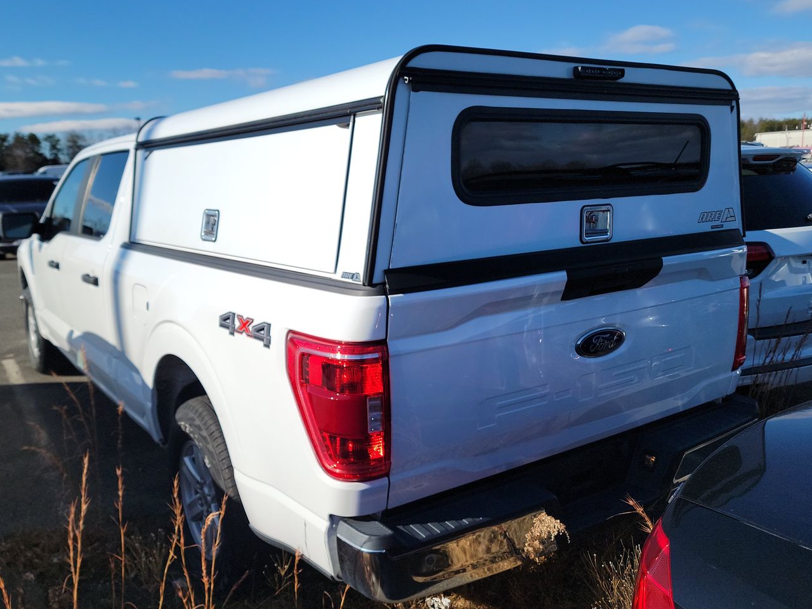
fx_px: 704
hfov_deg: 59.9
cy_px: 313
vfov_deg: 46.8
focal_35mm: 30
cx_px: 391
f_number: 1.8
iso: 50
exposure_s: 1/1268
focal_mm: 6.7
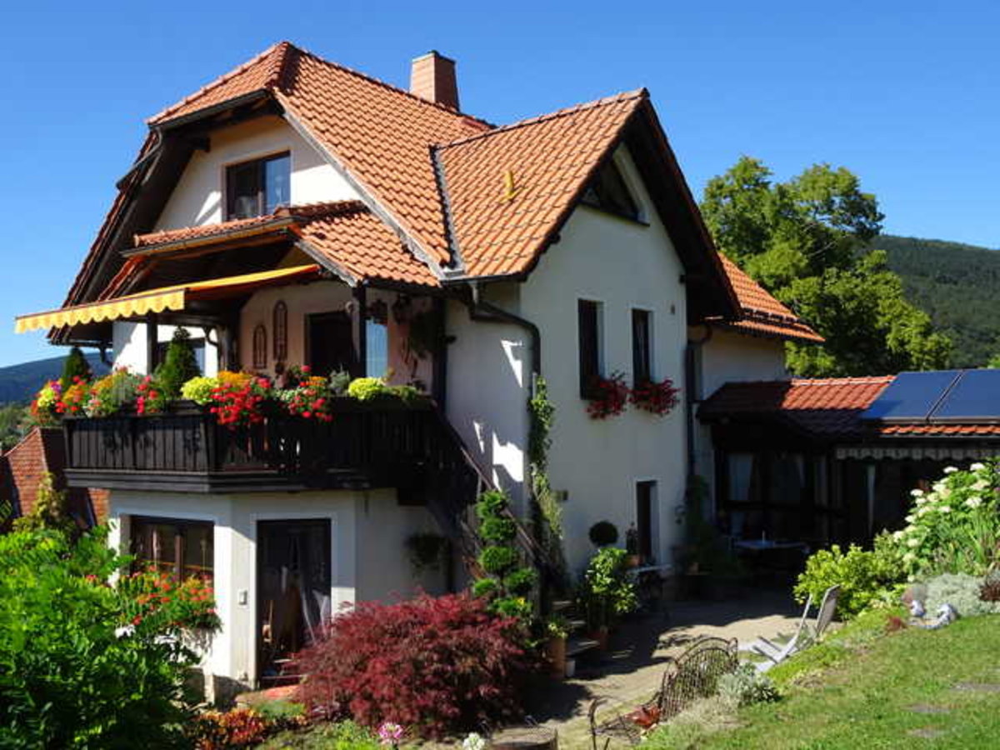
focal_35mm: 32
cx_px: 500
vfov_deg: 44.2
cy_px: 375
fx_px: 924
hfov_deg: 56.8
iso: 80
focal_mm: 5.43
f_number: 4
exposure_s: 1/500
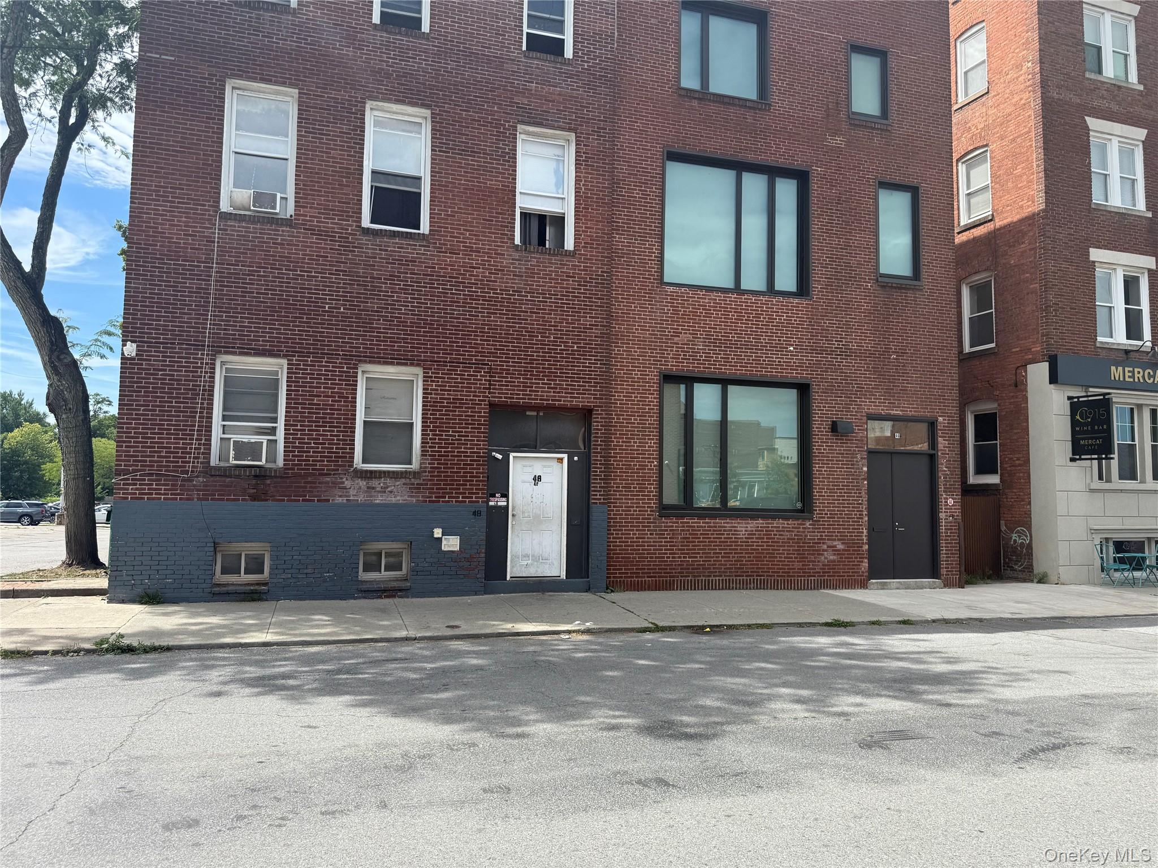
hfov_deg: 71.6
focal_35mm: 24
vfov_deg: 56.8
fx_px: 803
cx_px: 579
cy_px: 434
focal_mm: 6.76
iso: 80
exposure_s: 1/2611
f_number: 1.78
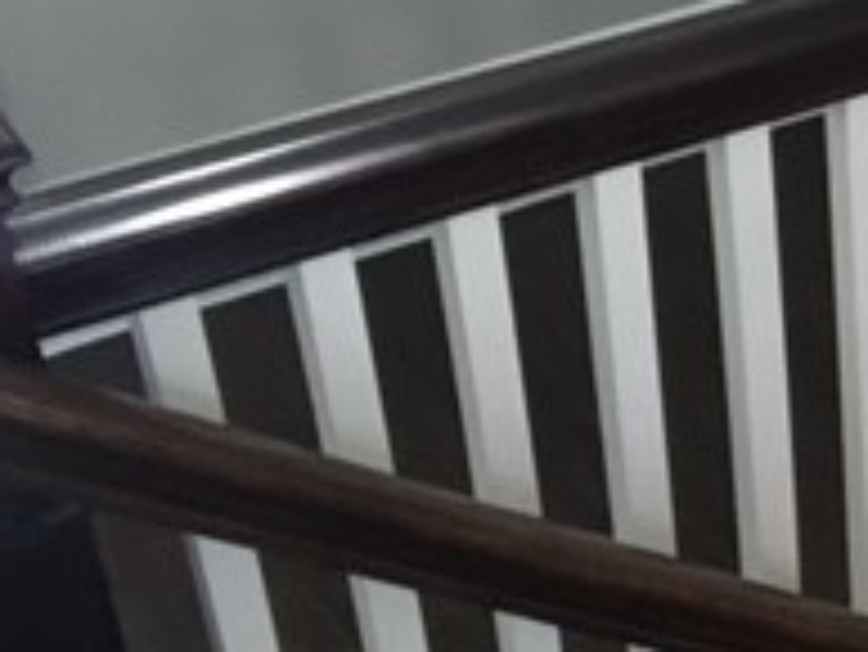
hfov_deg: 18.3
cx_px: 1273
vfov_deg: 15.4
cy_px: 337
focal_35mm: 96
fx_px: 2409
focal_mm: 4.15
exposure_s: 1/20
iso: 200
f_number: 2.2
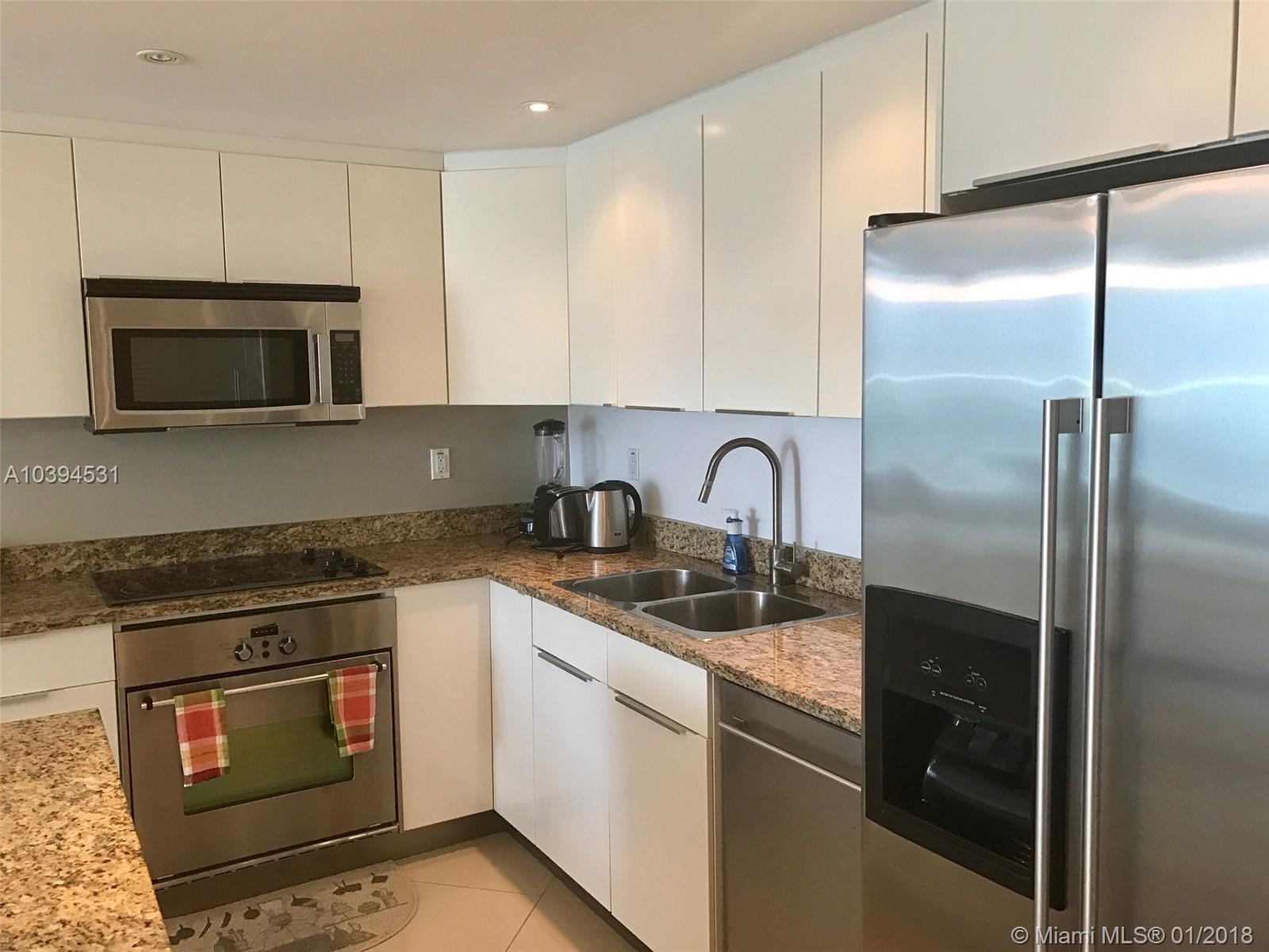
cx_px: 634
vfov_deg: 49.7
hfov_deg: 63.4
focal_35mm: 28
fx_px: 1026
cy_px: 476
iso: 32
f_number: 1.8
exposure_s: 1/30
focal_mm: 3.99
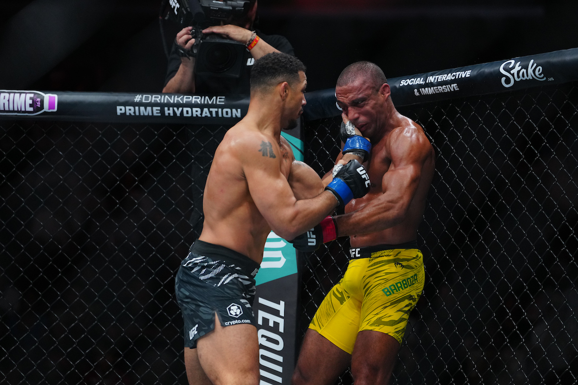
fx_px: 2488
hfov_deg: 13.2
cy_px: 192
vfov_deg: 8.9
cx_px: 289
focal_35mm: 155
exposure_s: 1/1250
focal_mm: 155
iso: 2500
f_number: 2.8
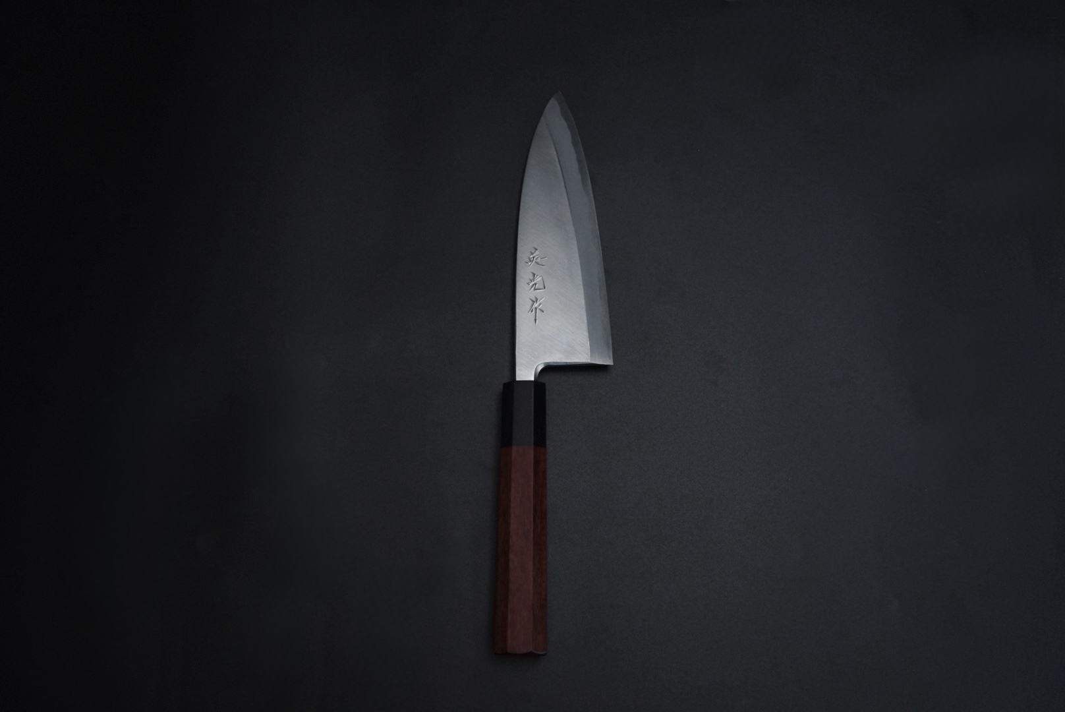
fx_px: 1079
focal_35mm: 36
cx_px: 532
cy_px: 356
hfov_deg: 52.5
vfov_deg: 36.5
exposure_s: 1/100
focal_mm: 24.3
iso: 2000
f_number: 7.1
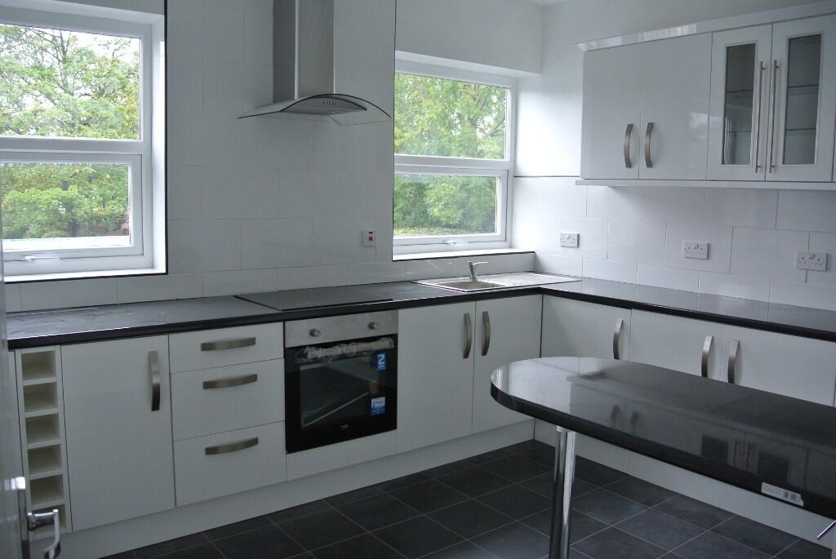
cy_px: 280
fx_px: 674
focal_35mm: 29
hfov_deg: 63.6
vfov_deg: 45.1
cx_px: 418
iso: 400
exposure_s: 1/160
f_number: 3.5
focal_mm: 11
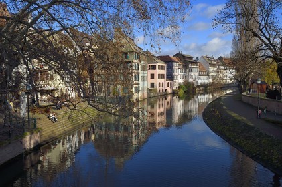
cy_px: 94
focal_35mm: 30
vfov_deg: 43.5
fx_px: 235
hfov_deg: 62.0
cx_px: 141
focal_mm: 30
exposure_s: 1/500
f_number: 9
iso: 200
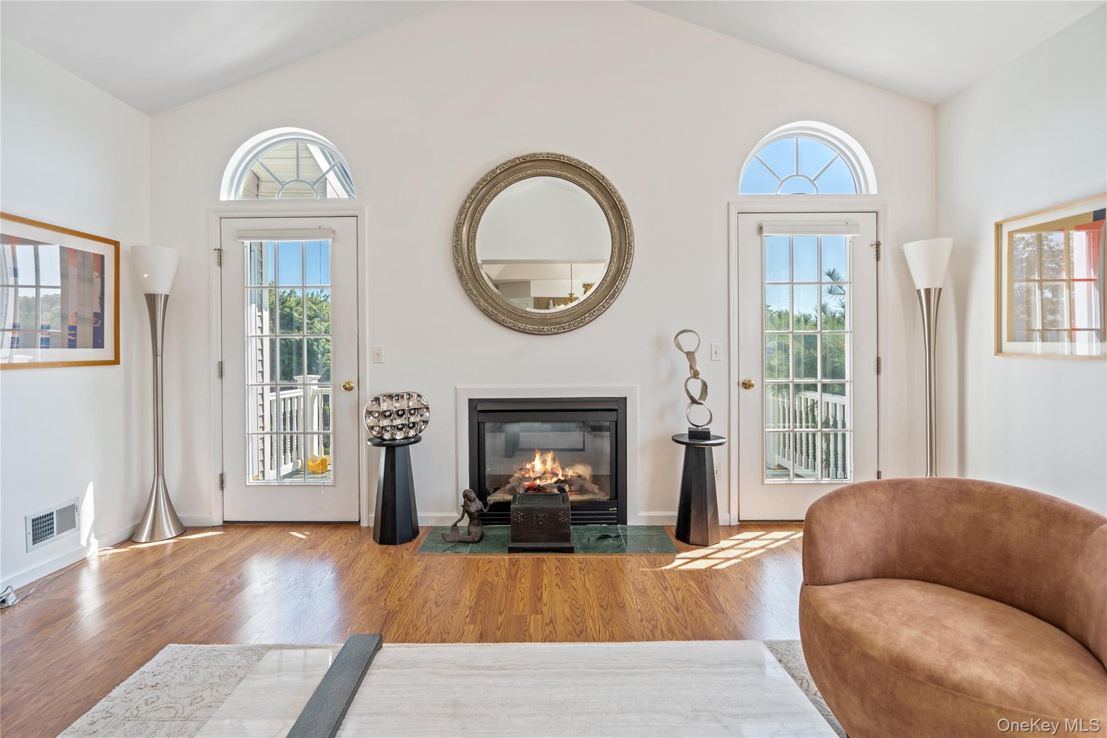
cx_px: 554
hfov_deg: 96.7
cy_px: 369
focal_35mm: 16
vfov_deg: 73.7
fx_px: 492
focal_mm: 16
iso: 500
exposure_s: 1/10
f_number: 7.1
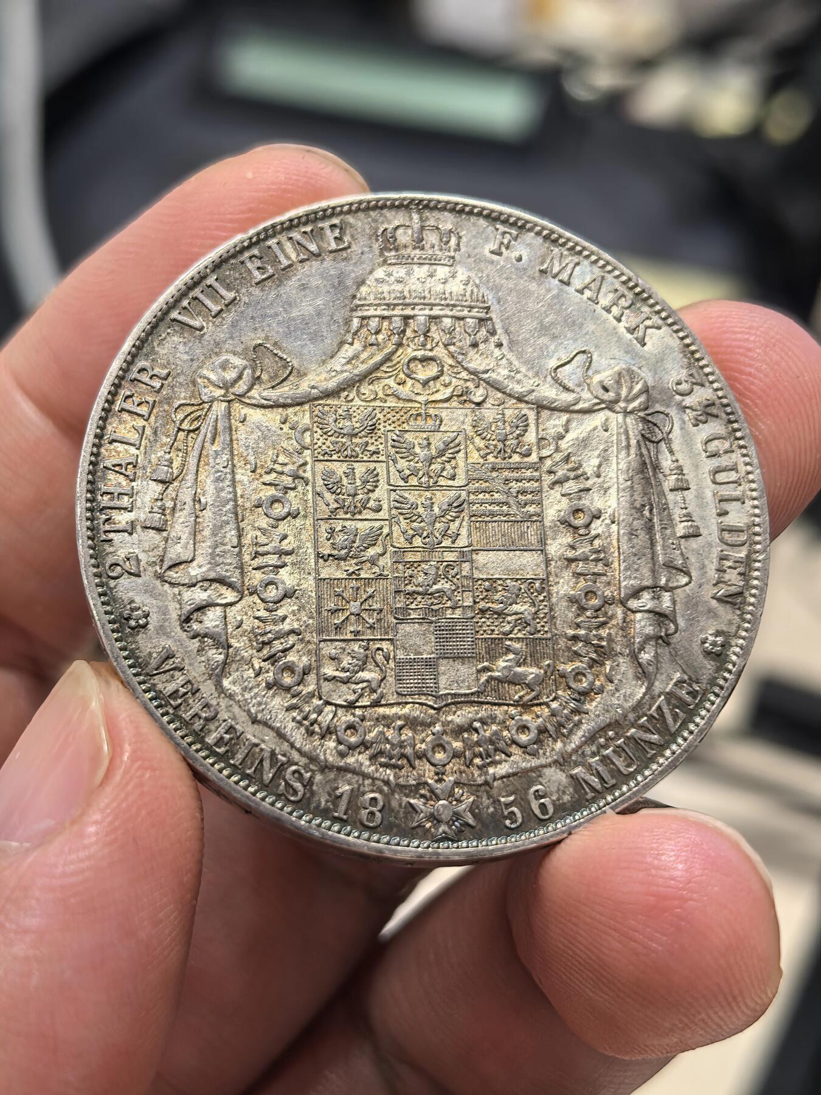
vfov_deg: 35.5
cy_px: 548
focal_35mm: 54
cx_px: 410
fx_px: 1708
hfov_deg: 27.0
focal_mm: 6.98
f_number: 2
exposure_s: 1/50
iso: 200
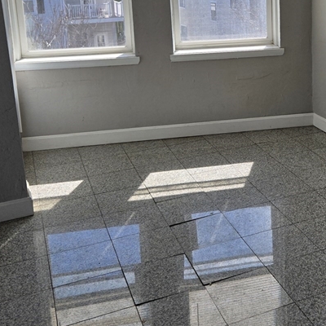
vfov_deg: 32.0
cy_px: 69
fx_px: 554
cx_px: 288
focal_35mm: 52
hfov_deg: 31.4
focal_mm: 5.4
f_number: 1.8
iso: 80
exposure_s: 1/2099
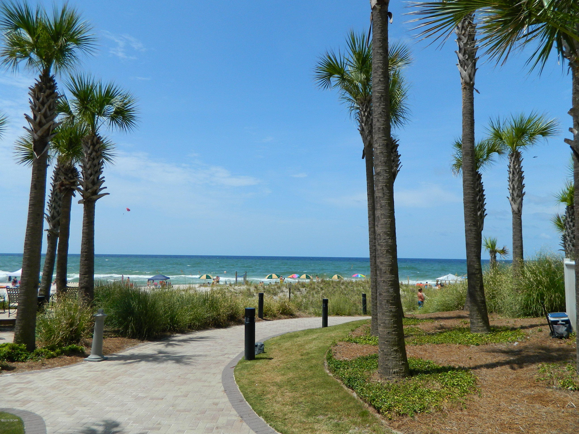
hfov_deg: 69.4
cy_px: 217
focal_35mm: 25
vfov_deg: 54.9
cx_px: 290
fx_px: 418
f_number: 8.7
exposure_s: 1/250
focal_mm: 4.5
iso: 80
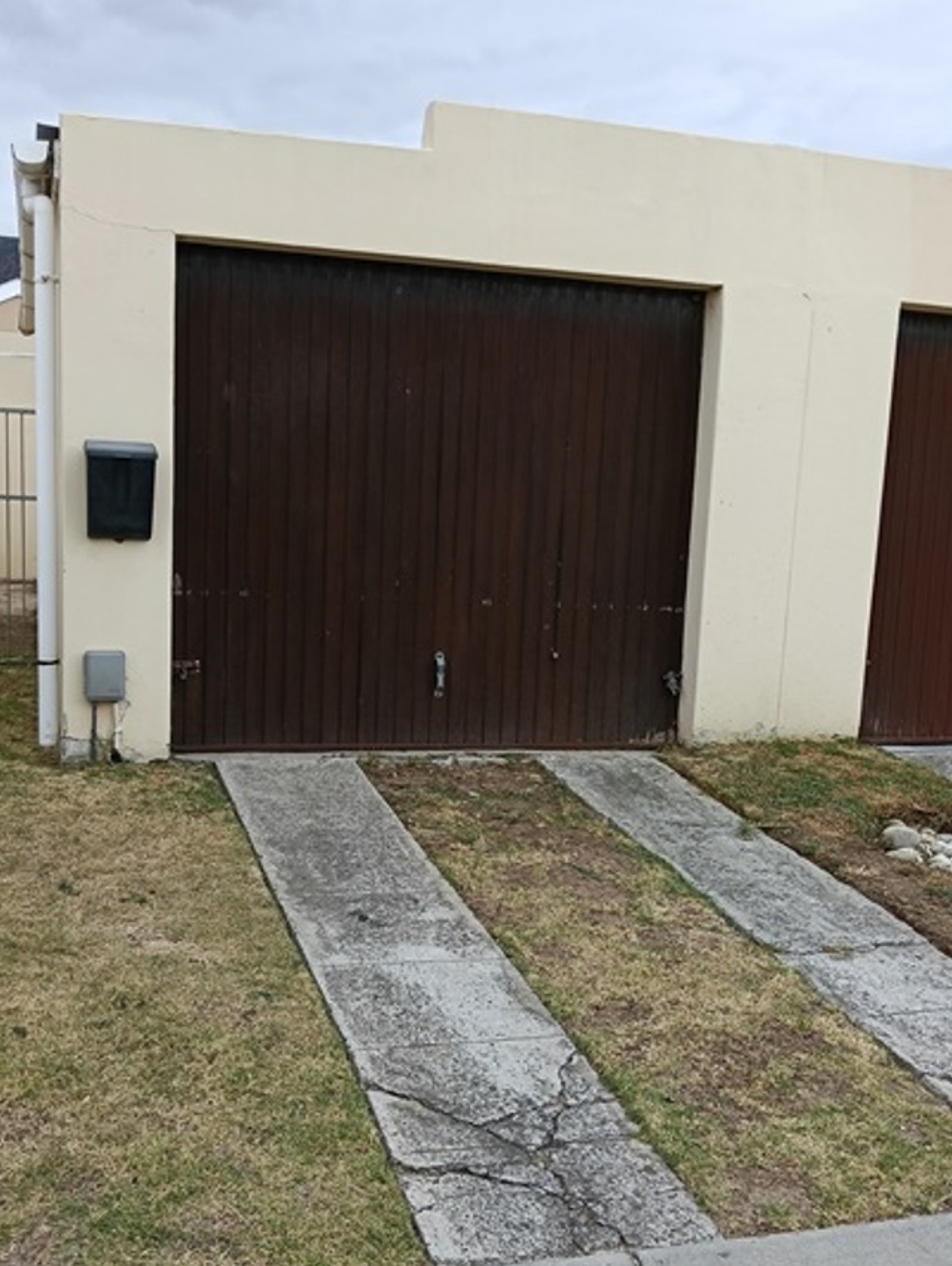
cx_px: 449
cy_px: 718
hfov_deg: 39.7
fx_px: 1318
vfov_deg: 51.2
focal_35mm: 36
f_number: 1.8
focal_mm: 3.98
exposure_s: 1/264
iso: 50
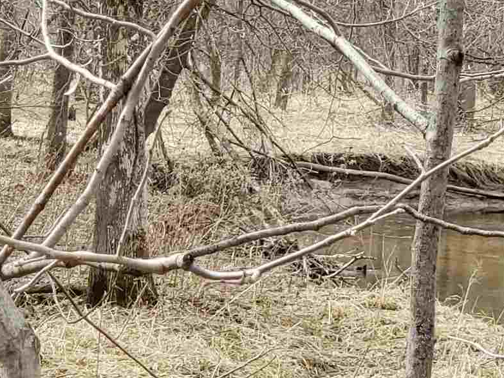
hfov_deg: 9.7
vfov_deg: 7.3
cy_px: 194
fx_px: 2970
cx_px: 467
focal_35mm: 204
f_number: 2.4
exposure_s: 1/149
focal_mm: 6
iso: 32
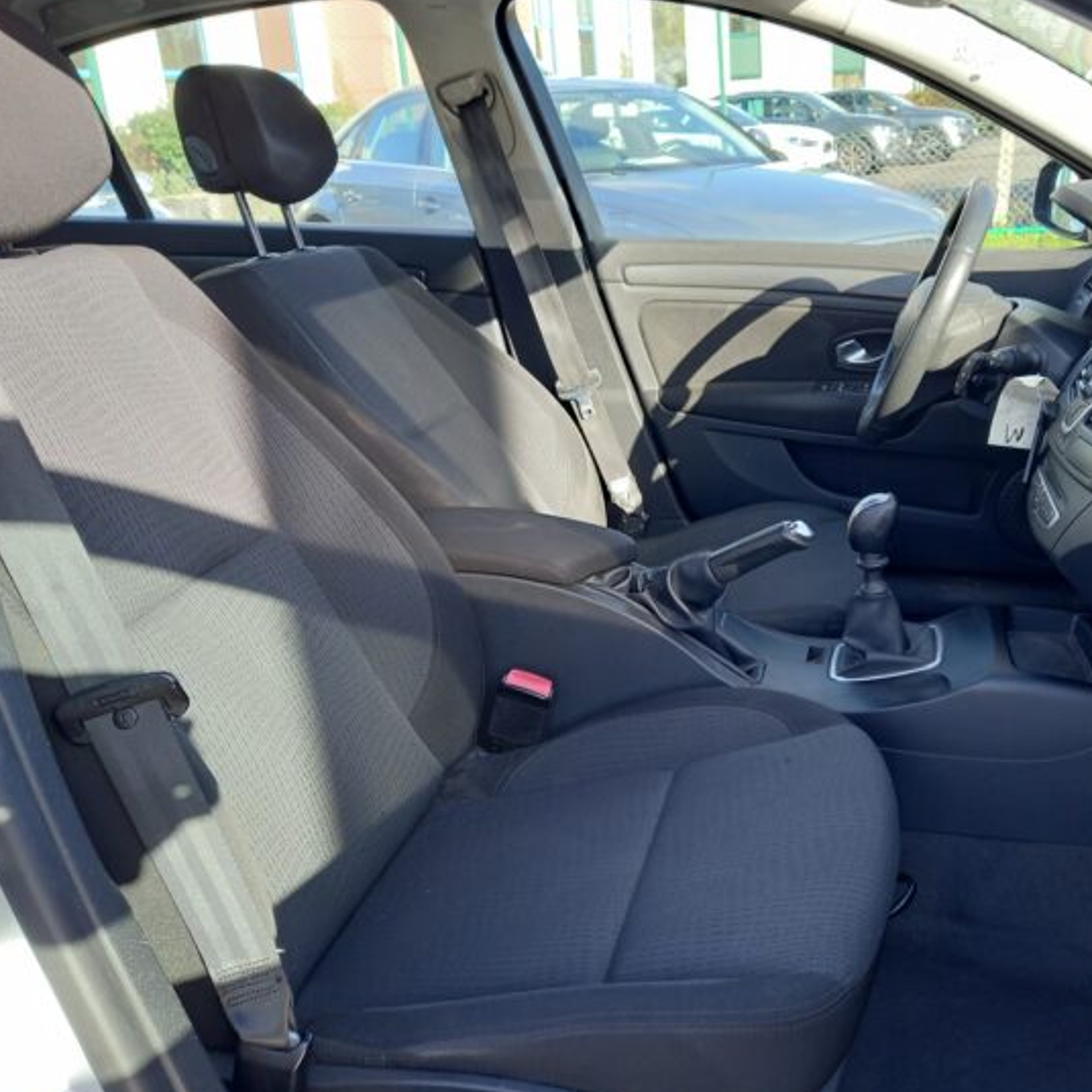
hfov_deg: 49.2
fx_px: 1178
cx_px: 691
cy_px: 526
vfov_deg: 49.7
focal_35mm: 33
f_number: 2
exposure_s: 1/50
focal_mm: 4.6
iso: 32
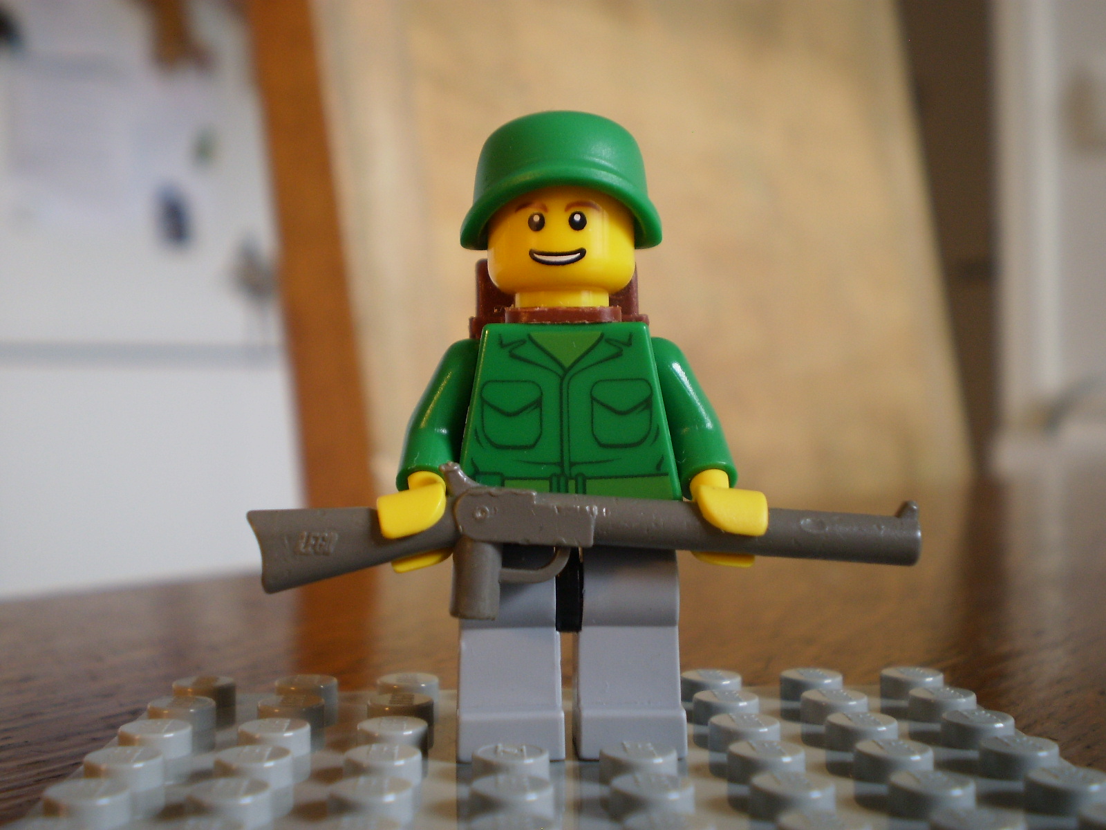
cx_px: 553
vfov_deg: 34.3
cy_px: 415
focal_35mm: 42
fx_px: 1342
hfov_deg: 44.8
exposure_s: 1/8
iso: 125
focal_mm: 7.4
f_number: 3.5
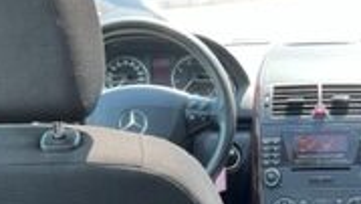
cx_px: 298
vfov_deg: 11.9
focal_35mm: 101
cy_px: 206
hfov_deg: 20.8
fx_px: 968
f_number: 1.5
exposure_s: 1/121
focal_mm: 5.7
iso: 40
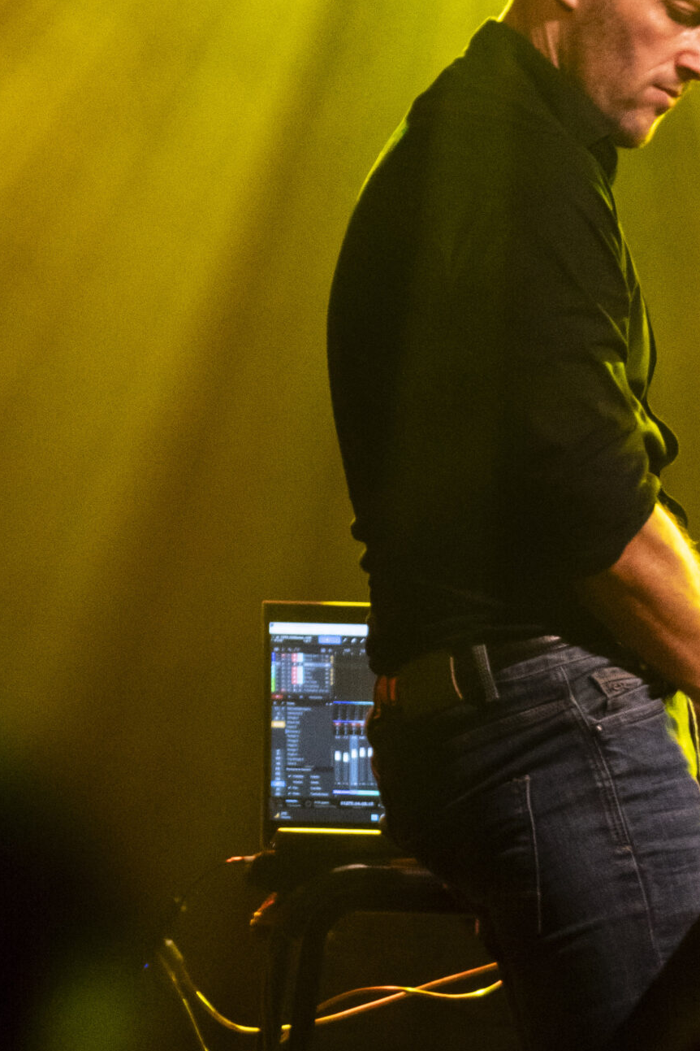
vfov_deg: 5.9
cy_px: 133
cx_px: 615
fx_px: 10091
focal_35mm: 346
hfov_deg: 4.0
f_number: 5.2
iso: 1000
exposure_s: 1/80
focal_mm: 84
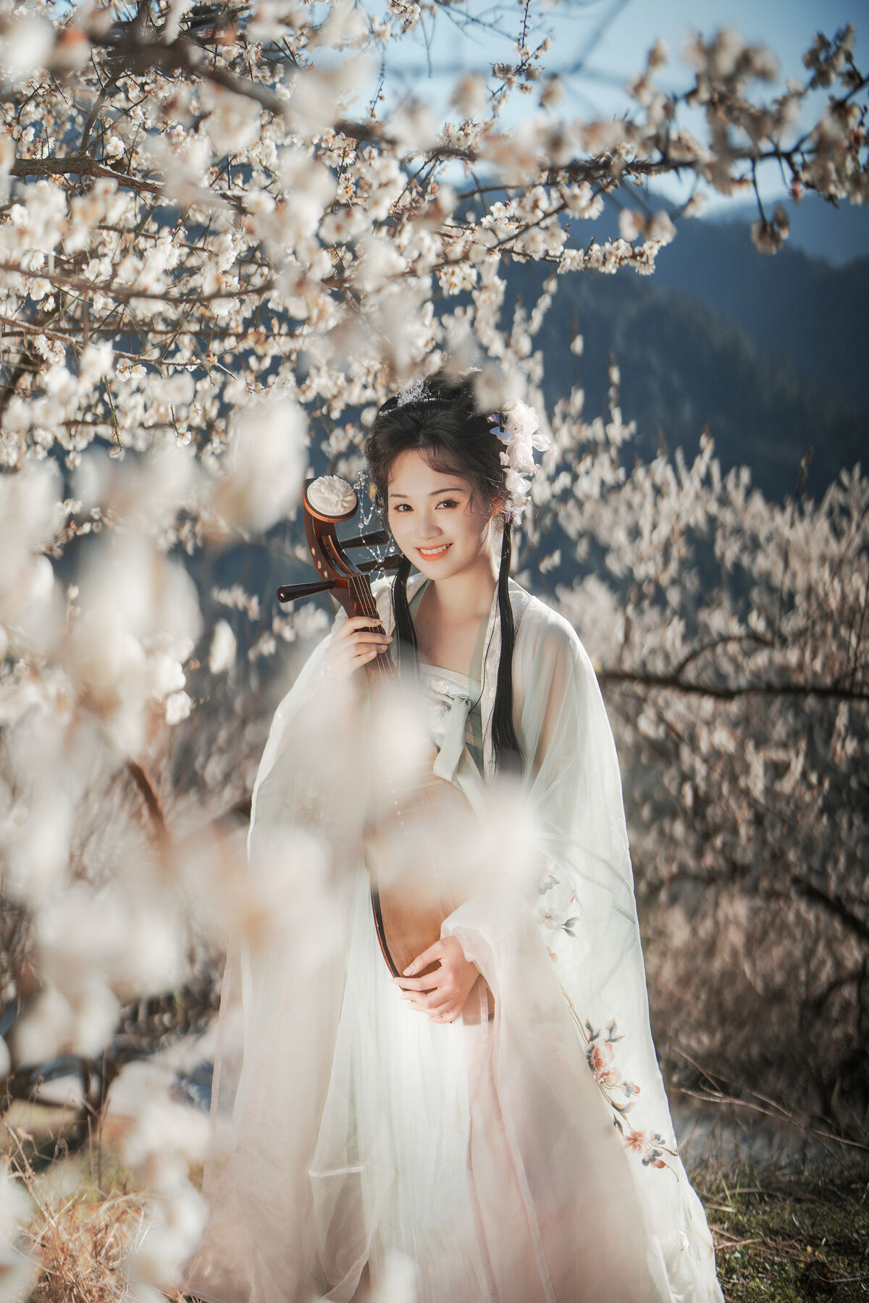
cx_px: 434
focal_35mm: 50
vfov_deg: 39.6
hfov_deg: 27.0
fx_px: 1810
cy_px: 652
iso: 100
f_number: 1.2
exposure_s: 1/8000
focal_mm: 50
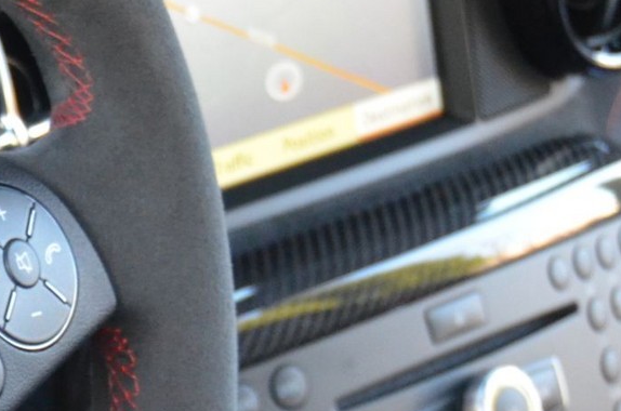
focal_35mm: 209
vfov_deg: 6.5
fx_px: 3597
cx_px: -514
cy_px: 402
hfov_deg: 9.4
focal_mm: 32
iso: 1600
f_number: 4.2
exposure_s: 1/125
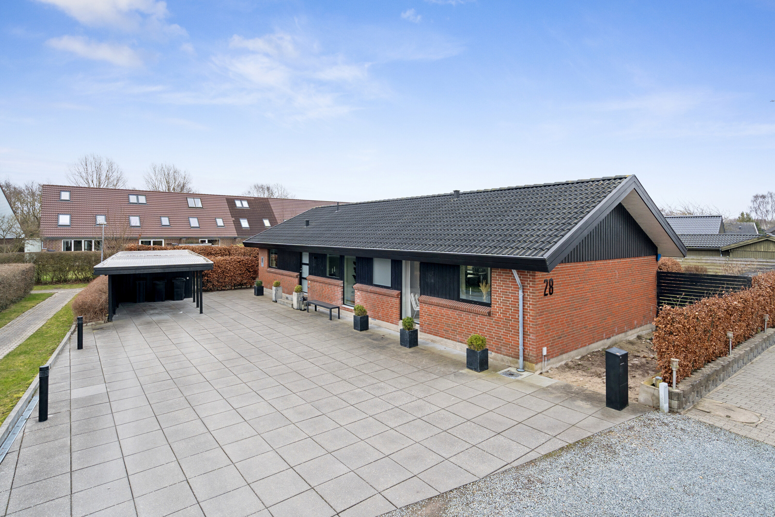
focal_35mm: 17
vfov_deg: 70.4
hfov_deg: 93.3
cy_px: 258
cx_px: 388
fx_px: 366
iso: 320
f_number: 5.6
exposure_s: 1/160
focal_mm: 17
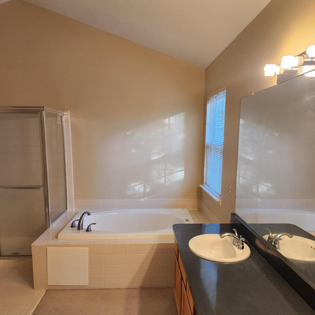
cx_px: 159
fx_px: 288
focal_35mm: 28
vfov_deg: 57.0
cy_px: 181
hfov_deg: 57.3
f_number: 1.8
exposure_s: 1/180
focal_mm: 5.4
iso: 250
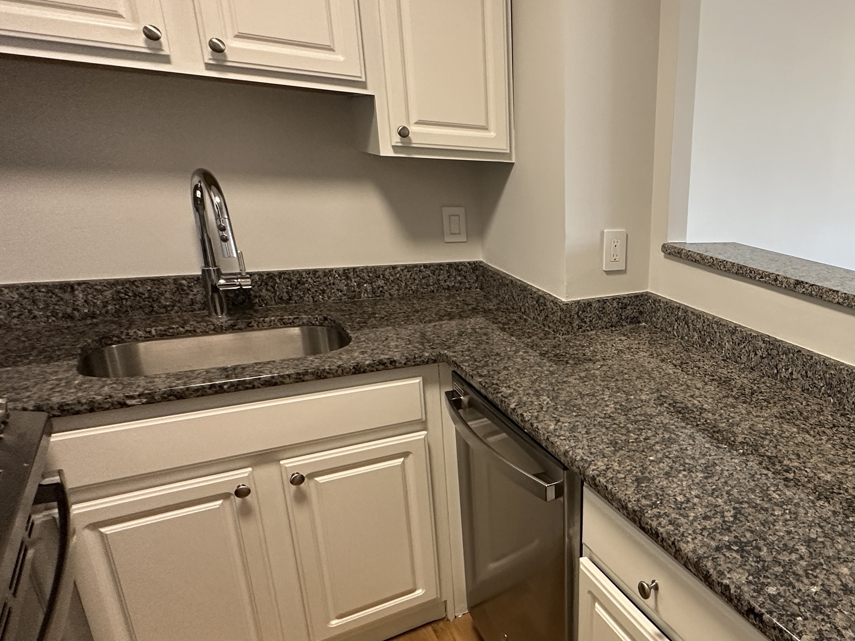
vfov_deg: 54.7
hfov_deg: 62.7
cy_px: 366
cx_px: 700
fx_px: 617
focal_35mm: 25
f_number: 2.2
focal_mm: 2.22
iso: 250
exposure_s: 1/120
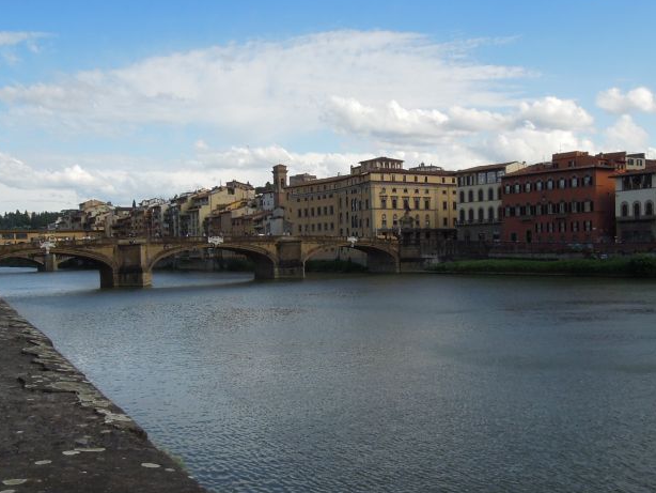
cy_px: 262
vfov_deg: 36.0
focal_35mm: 40
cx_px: 352
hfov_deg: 46.7
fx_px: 758
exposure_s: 1/1600
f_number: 3.5
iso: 160
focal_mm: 4.3
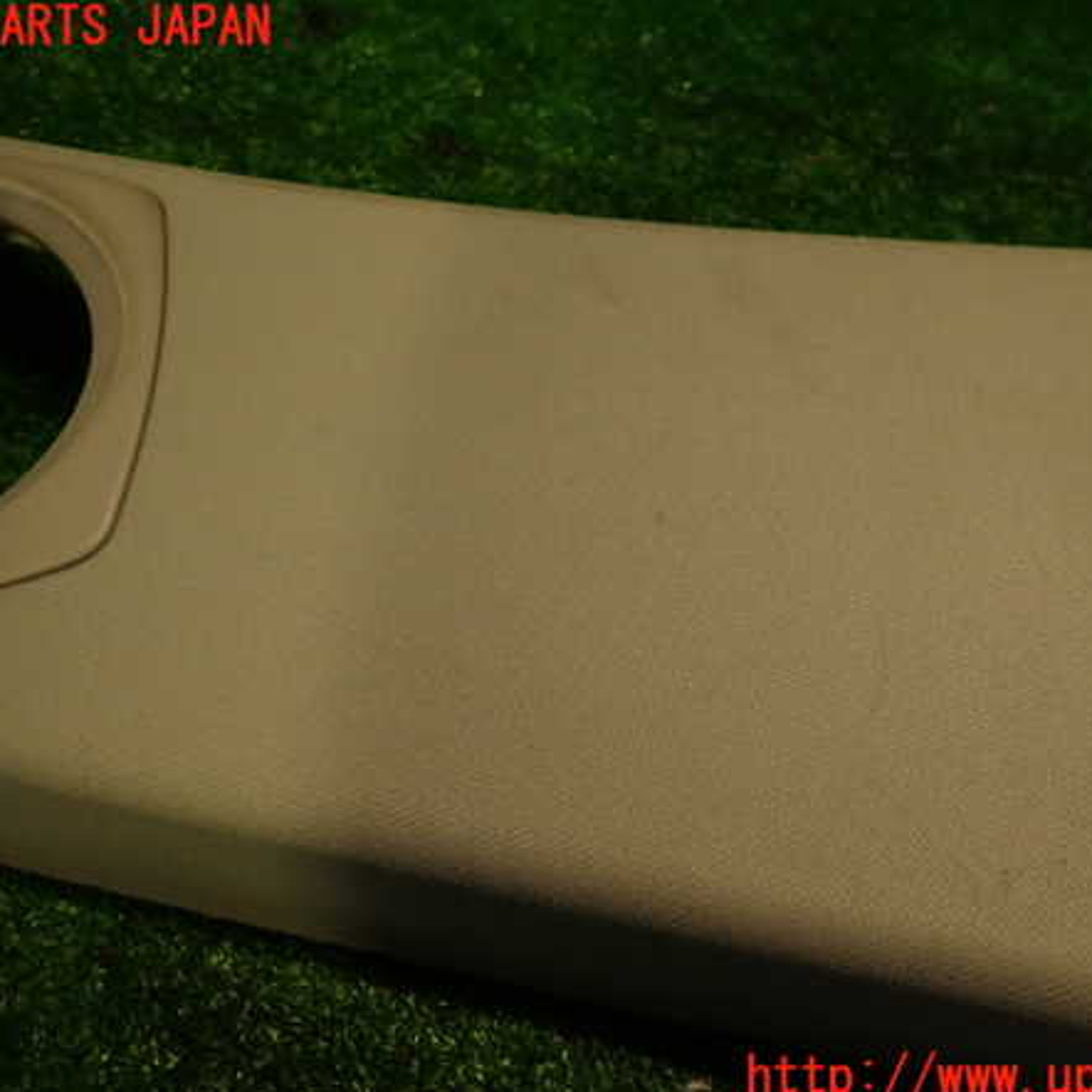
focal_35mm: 30
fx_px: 1071
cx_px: 563
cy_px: 553
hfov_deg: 54.0
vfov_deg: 54.0
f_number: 2
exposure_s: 1/60
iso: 160
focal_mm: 4.5
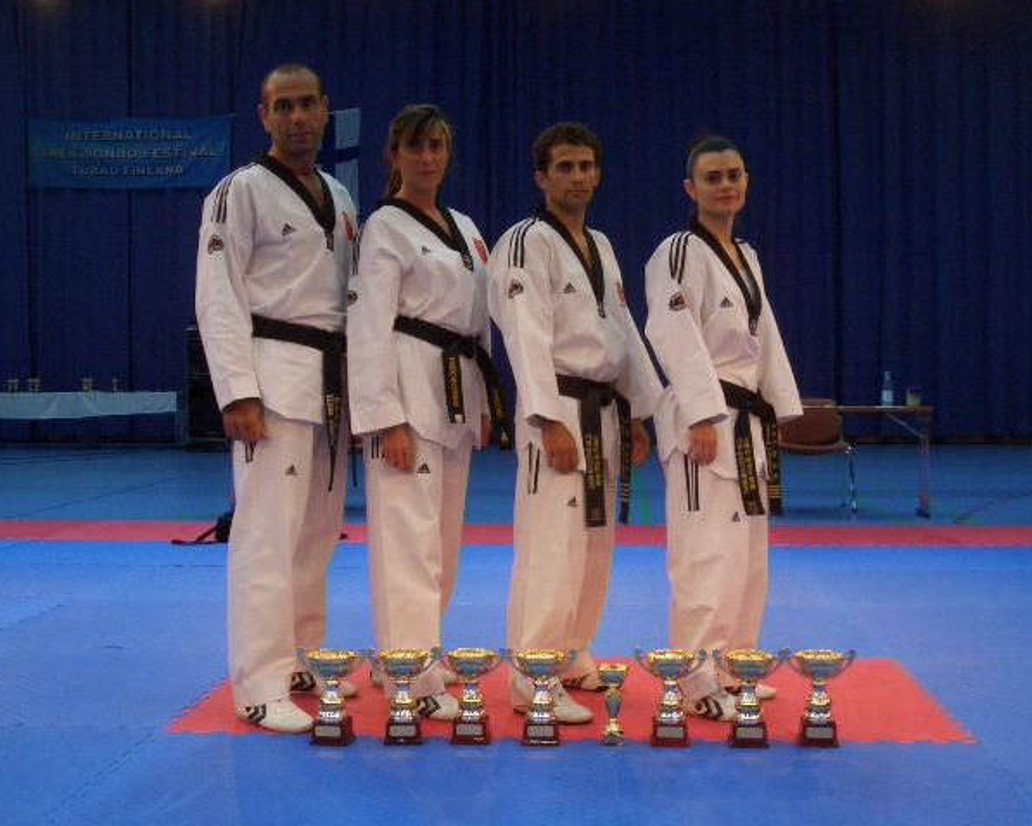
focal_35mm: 45
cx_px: 513
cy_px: 413
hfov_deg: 41.1
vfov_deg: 33.5
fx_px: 1375
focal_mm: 5.7
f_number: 4.3
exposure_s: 1/80
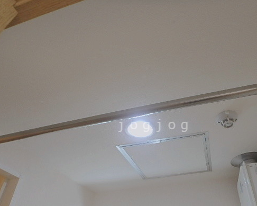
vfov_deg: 52.8
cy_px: 126
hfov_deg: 63.5
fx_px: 205
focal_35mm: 27
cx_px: 154
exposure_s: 1/80
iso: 125
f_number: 3.5
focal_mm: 3.7
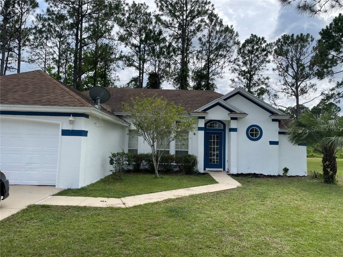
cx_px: 172
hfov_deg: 67.3
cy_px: 128
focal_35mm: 26
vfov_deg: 53.1
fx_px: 258
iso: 32
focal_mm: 4.2
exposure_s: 1/2618
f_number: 1.6
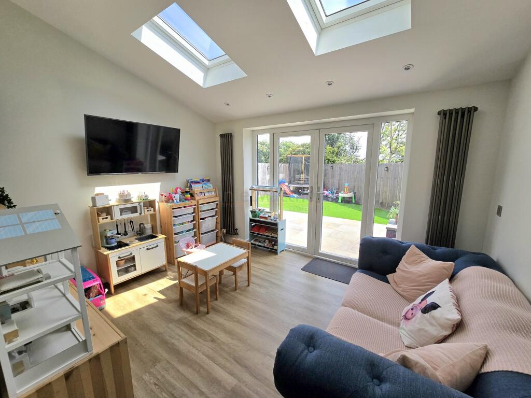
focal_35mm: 13
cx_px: 266
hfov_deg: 106.2
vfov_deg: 89.9
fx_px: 199
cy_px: 199
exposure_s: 1/2000
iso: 125
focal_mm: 2.2
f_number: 2.2
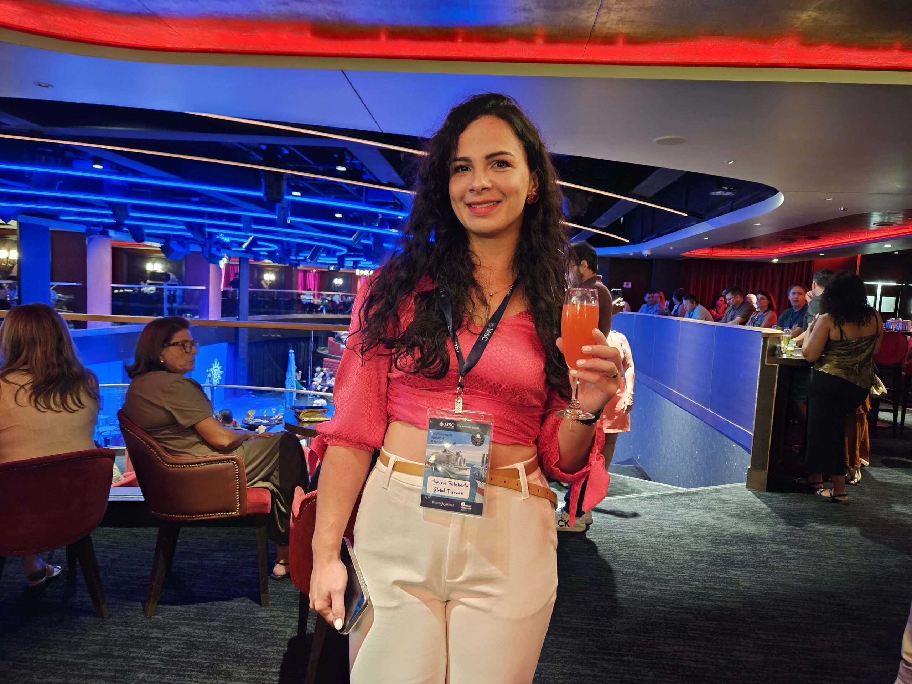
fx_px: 606
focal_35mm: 23
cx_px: 456
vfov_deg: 58.9
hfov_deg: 73.9
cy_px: 342
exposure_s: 1/24
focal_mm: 5.4
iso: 1250
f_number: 1.8
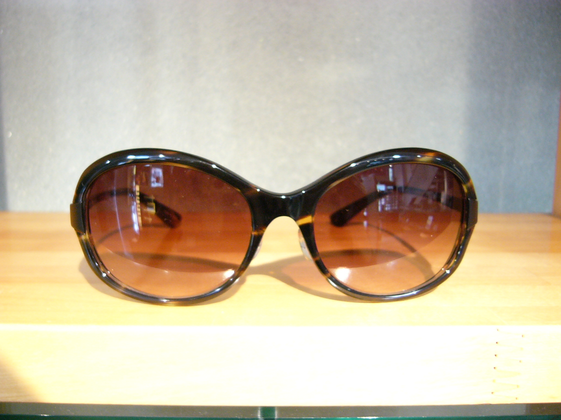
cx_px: 280
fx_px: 567
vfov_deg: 40.7
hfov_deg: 52.6
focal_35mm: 35
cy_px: 210
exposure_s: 1/20
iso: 200
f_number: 2.8
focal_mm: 5.8
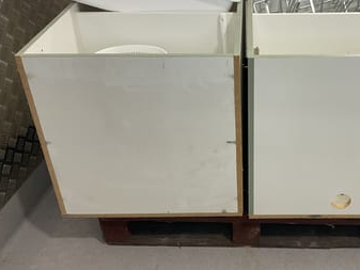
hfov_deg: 42.9
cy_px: 98
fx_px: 447
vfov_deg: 33.4
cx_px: 253
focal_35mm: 43
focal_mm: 3
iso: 64
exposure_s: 1/50
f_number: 1.8
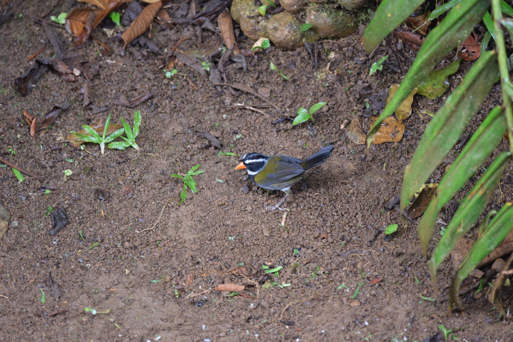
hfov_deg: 4.6
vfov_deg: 3.1
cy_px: 171
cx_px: 256
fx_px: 6412
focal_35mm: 450
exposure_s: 1/100
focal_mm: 300
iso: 1000
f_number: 4
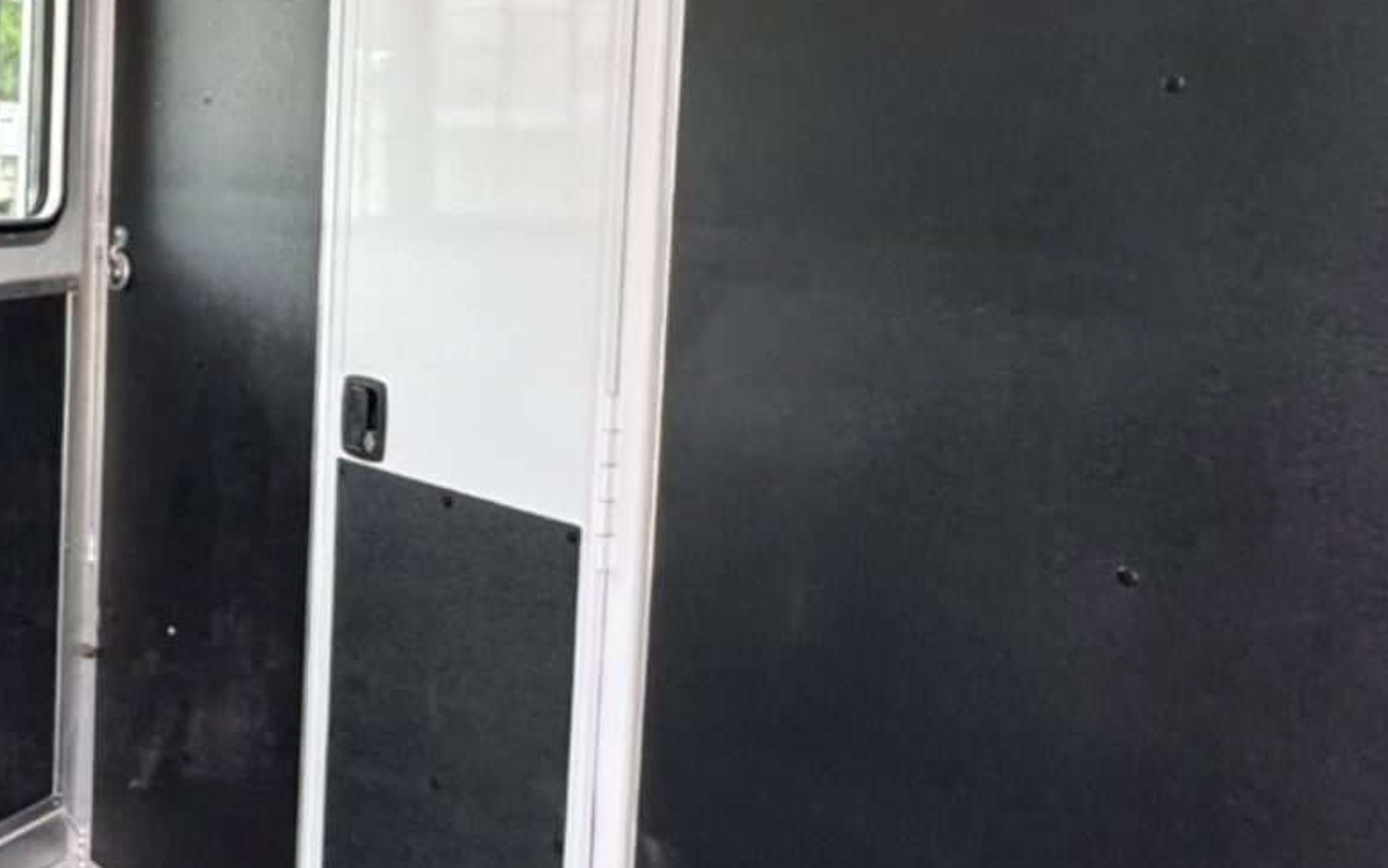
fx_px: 1854
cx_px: -165
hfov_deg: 34.9
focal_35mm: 49
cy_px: 288
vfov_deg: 26.2
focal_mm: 2.22
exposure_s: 1/62
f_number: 2.2
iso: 320
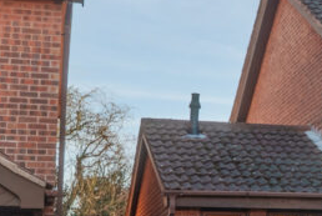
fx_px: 959
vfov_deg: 12.8
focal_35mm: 107
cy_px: 154
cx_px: 371
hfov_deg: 18.2
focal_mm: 36
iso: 400
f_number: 7.1
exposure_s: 1/100
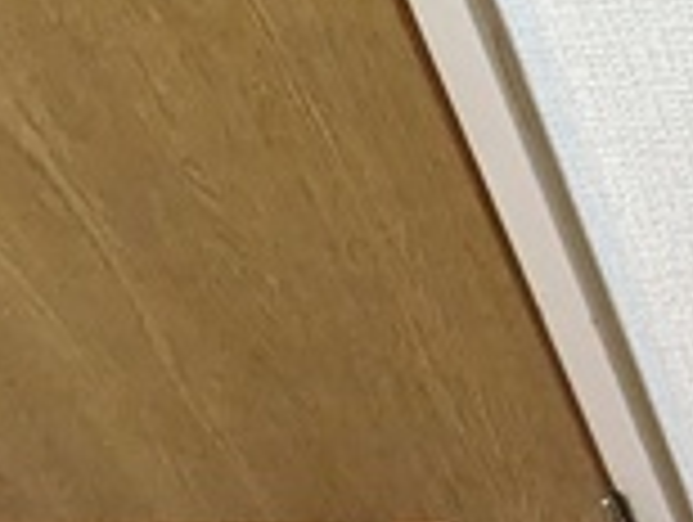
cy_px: -220
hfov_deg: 15.5
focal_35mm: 87
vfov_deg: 15.9
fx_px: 1744
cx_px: 1541
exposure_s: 1/40
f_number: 2.2
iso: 810
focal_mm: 1.83
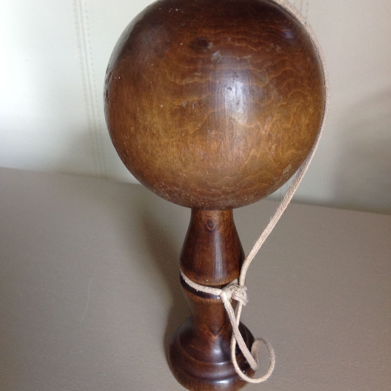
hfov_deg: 40.0
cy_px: 175
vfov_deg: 40.0
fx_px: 537
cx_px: 194
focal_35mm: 42
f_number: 2.4
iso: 125
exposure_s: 1/15
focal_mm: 4.28
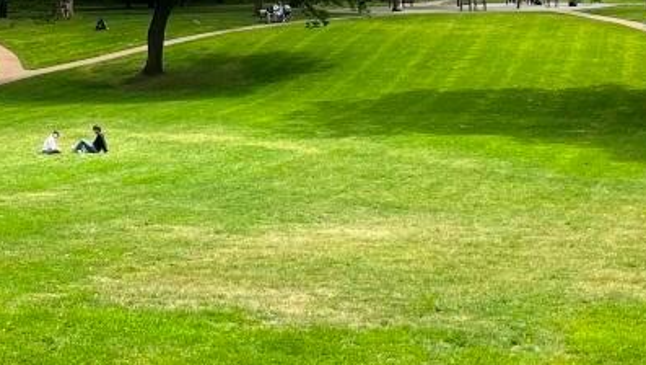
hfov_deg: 27.5
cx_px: 18
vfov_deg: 16.3
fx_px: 1251
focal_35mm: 73
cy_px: 33
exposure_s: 1/2309
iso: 50
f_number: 1.6
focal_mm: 5.1
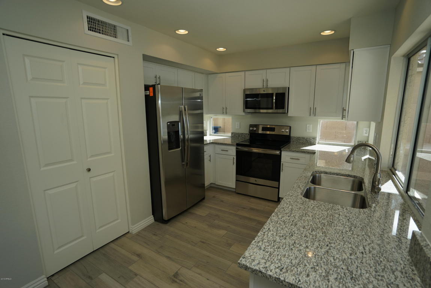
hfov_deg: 93.3
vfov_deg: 70.5
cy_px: 144
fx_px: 204
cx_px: 216
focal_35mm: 17
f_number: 4
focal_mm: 17
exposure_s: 1/160
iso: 200
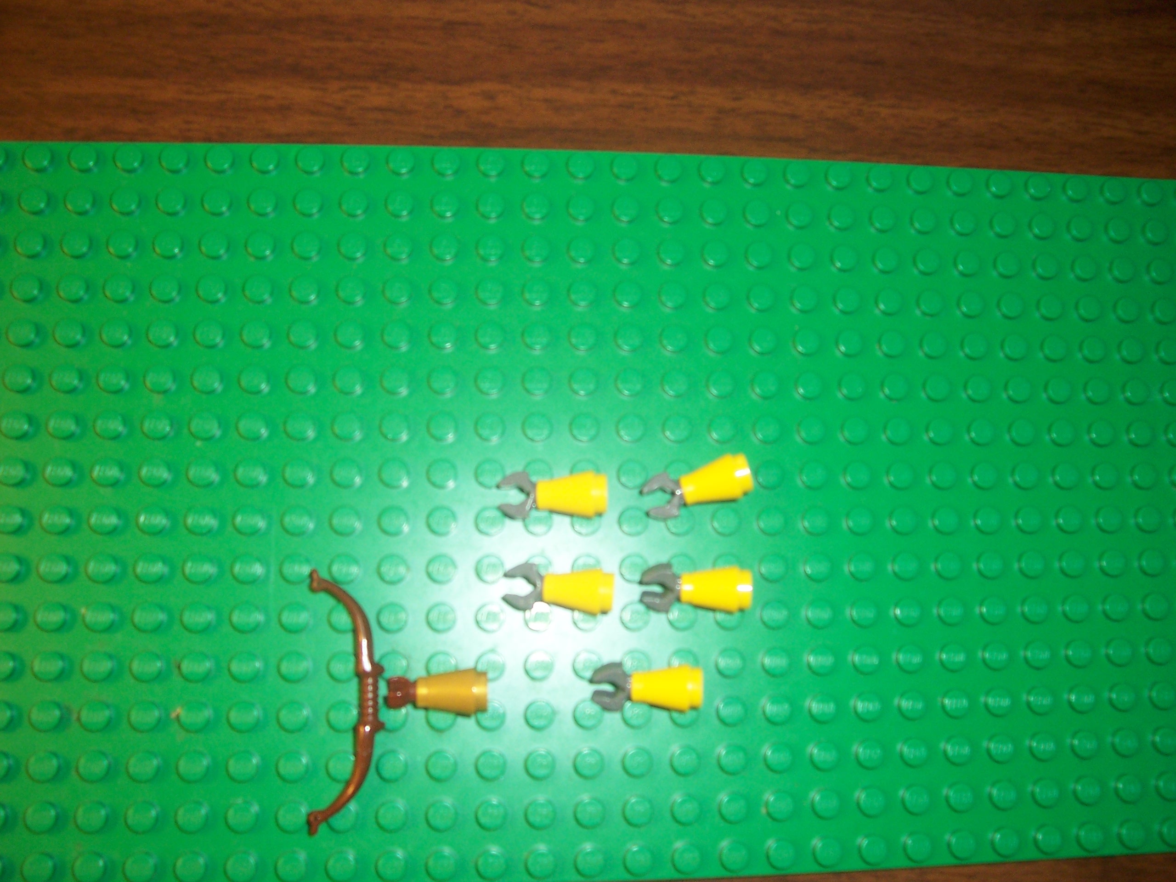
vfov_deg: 41.8
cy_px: 441
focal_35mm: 34
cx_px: 588
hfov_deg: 54.0
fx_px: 1155
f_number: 2.7
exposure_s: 1/60
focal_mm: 5.6
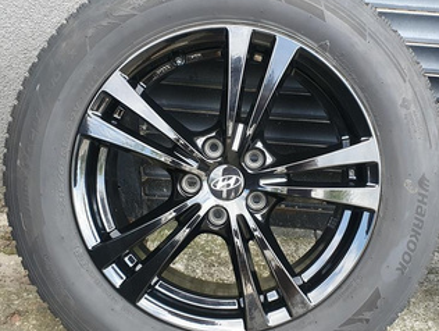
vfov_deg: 38.7
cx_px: 242
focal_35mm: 37
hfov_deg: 50.0
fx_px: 470
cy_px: 177
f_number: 2.4
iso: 80
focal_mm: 4.32
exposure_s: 1/100
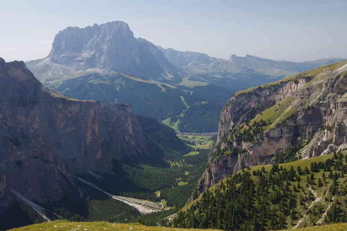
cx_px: 174
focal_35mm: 49
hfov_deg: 40.3
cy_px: 116
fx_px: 472
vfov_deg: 27.5
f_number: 5.6
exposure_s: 1/160
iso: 200
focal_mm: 32.5
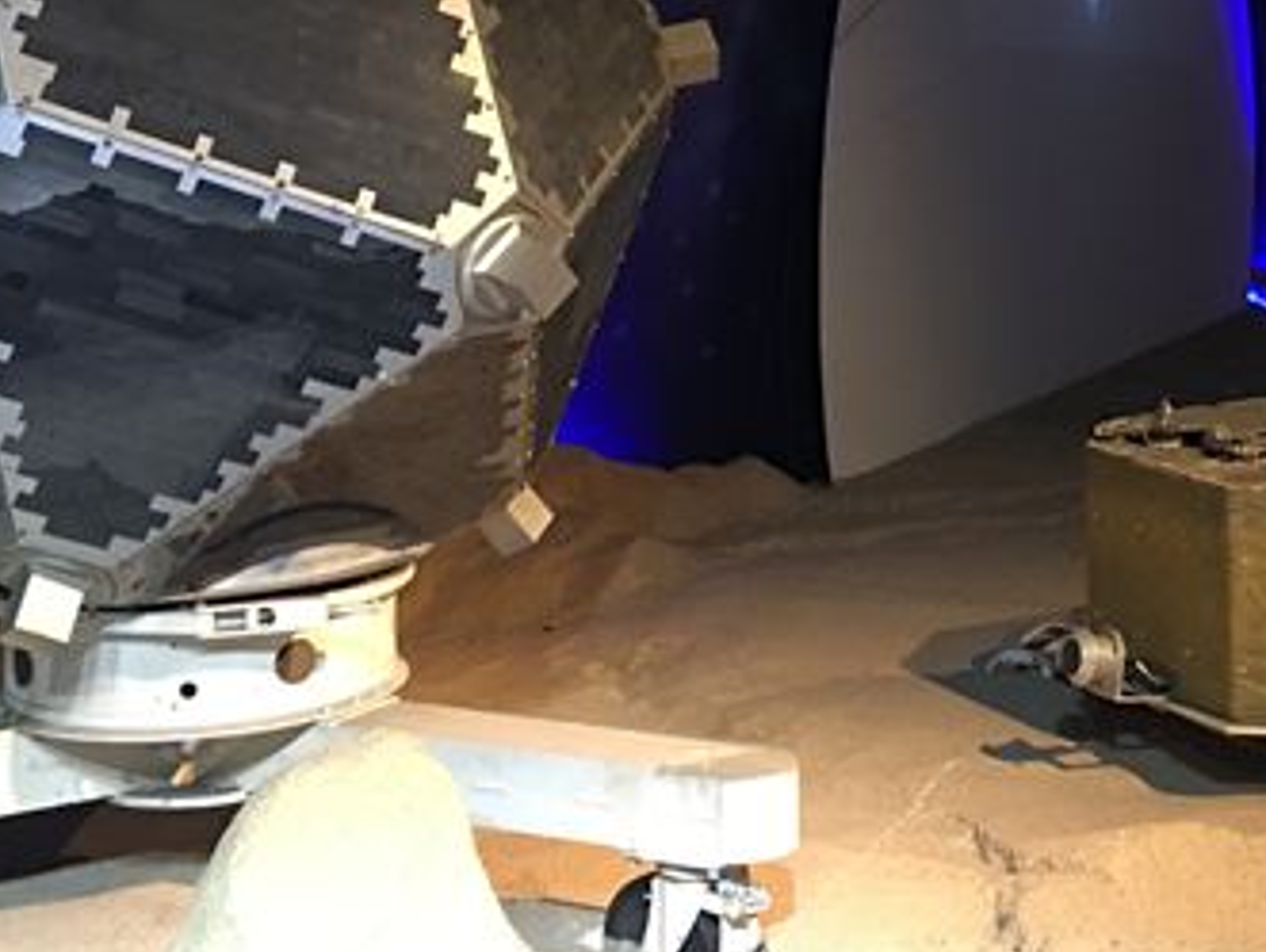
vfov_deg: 20.8
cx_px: 1186
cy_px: 161
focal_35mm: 70
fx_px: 2563
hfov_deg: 26.6
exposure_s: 1/4
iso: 64
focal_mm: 4.15
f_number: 2.2
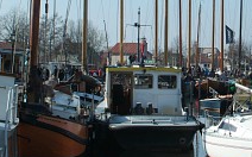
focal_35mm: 115
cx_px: 262
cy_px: 45
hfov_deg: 17.6
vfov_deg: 11.3
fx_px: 789
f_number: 9.5
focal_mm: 35
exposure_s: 1/750
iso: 400
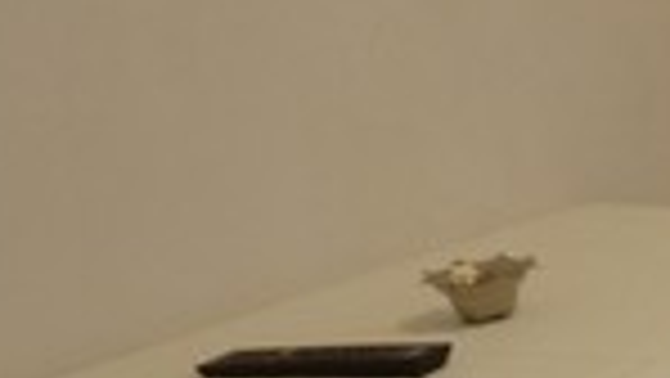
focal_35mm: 119
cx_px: 1664
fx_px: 2108
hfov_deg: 13.0
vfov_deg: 10.2
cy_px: 180
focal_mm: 11
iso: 720
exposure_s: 1/60
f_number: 4
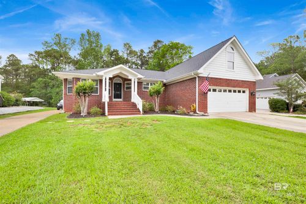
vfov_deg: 73.7
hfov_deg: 96.8
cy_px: 102
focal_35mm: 16
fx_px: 136
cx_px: 153
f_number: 11
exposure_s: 1/80
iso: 400
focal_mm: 16
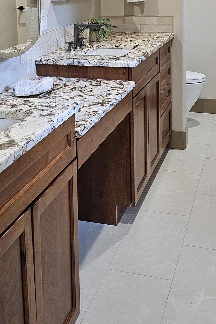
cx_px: 89
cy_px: 54
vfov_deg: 35.4
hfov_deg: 25.0
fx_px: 486
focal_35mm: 54
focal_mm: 6.3
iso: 400
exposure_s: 1/120
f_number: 1.7
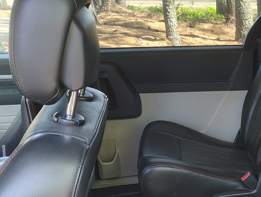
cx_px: 278
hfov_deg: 32.8
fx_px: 393
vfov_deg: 27.5
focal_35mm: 52
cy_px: 157
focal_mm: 5.56
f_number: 1.8
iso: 650
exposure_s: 1/60
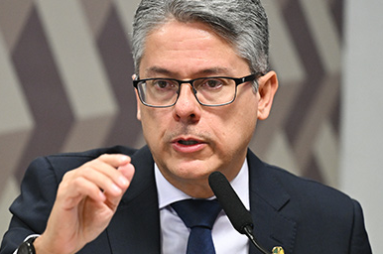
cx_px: 201
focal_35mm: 446
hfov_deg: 4.6
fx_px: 4737
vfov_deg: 3.1
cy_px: 188
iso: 1600
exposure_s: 1/160
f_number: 2.8
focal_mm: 200
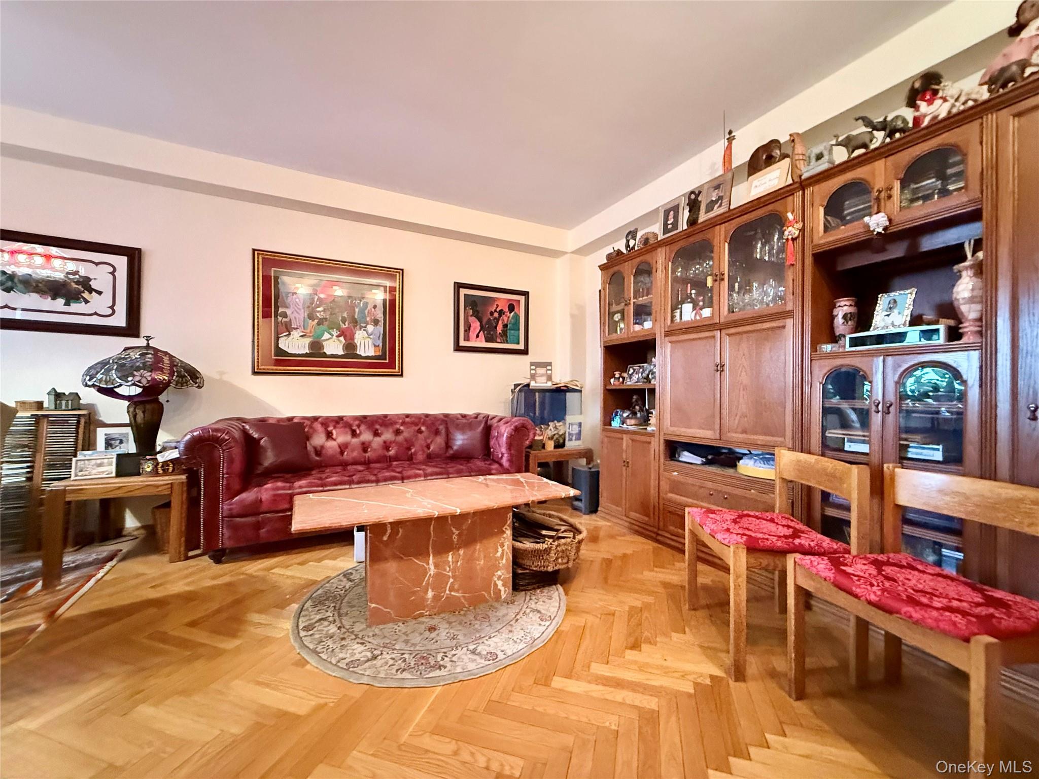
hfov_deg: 102.1
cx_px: 520
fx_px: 420
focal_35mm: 14
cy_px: 390
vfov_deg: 85.7
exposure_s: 1/40
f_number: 2.2
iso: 1000
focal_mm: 2.22
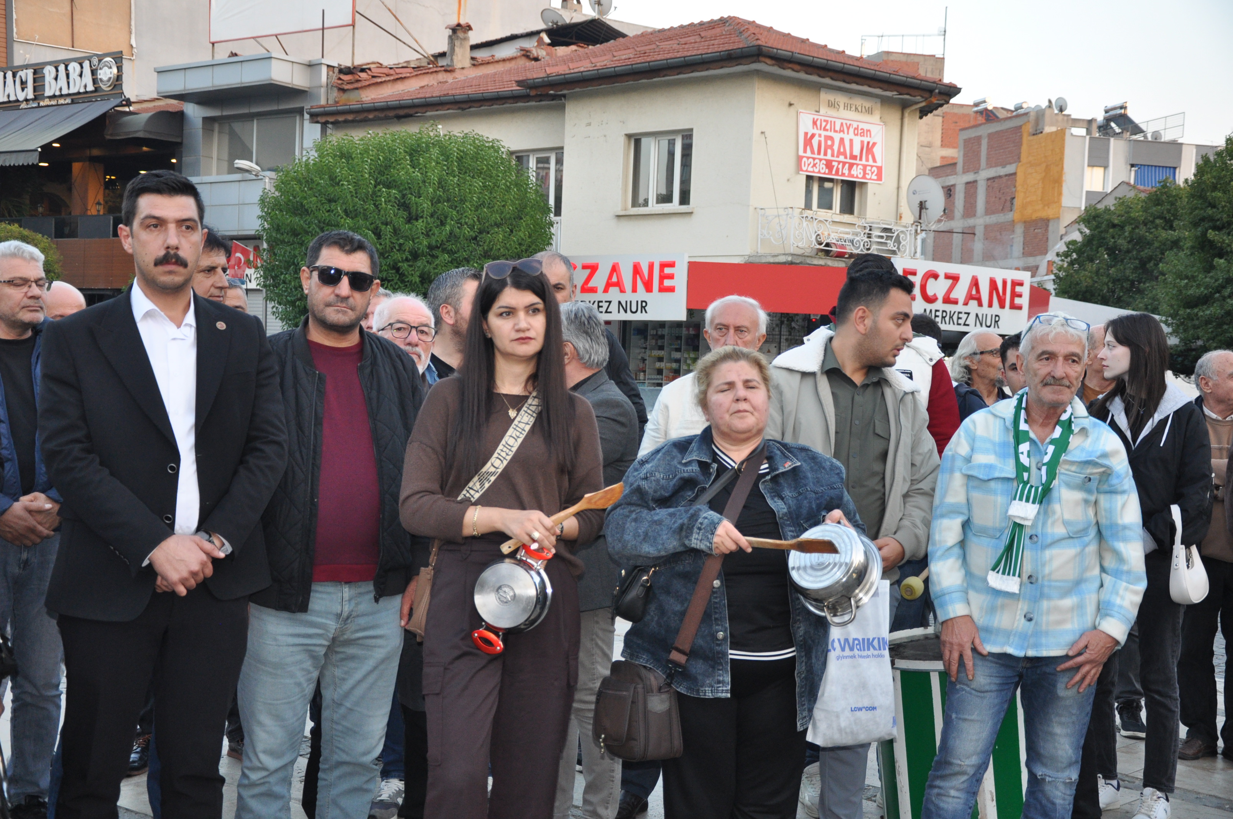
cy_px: 410
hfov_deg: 41.2
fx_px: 1642
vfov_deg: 28.0
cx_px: 616
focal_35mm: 48
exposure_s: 1/125
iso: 720
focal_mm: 32
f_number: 4.2
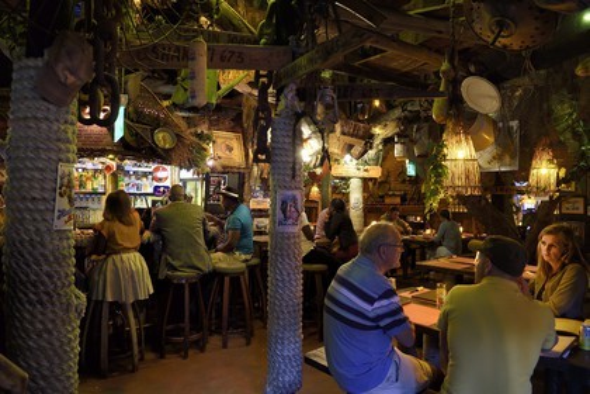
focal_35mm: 24
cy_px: 197
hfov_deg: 73.7
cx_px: 295
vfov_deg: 53.1
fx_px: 393
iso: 1600
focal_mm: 24
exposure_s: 1/10
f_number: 5.6
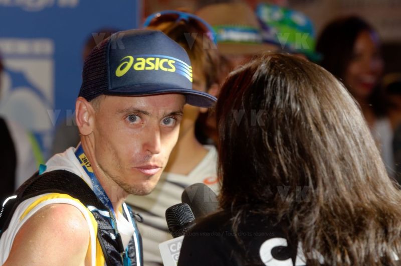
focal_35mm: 248
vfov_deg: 5.5
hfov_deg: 8.3
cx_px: 200
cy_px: 133
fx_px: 2751
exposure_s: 1/50
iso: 1250
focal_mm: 165
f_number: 5
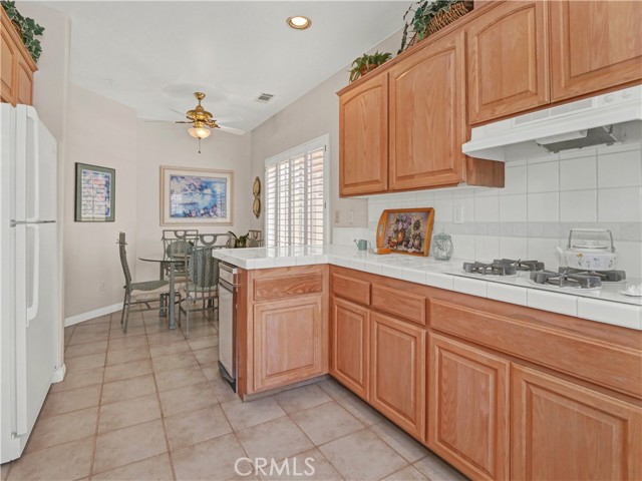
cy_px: 240
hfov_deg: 94.5
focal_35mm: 16
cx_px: 321
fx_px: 297
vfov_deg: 78.1
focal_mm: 8
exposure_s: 1/50
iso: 1250
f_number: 9
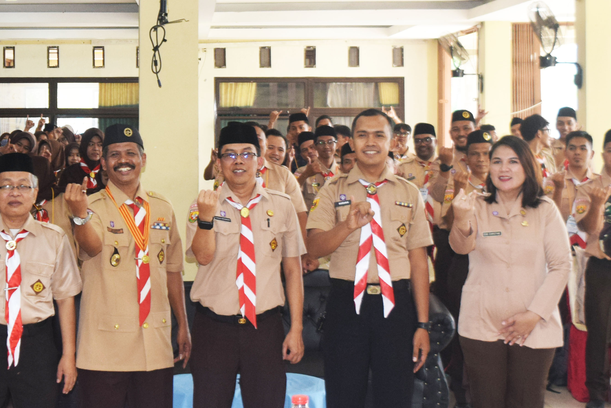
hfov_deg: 24.8
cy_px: 92
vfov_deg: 16.7
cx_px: 171
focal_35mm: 81
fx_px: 1375
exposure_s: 1/125
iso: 720
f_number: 5.6
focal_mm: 24
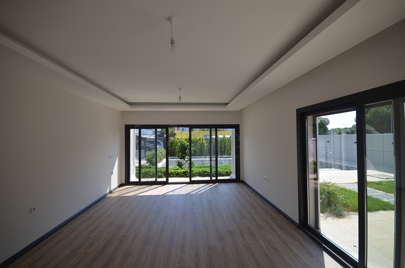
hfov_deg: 100.5
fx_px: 168
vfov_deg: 77.1
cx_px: 202
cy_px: 134
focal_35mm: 15
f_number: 7.1
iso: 100
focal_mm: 10
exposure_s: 1/160
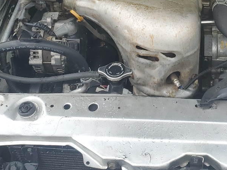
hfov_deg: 27.7
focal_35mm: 69
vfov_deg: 20.9
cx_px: 178
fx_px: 452
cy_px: 19
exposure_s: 1/714
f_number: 1.5
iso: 50
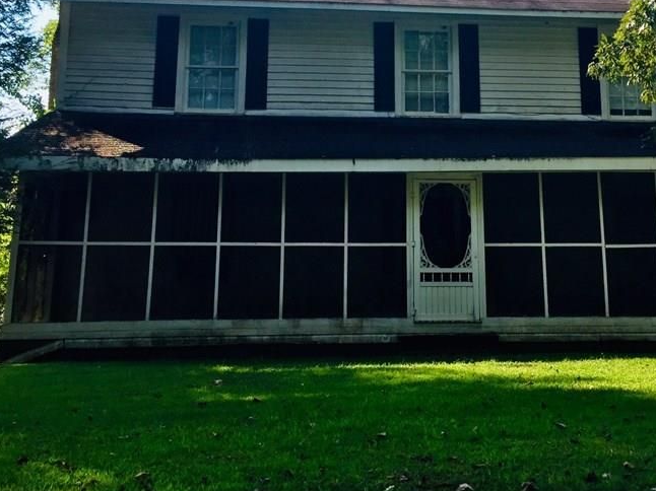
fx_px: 871
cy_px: 158
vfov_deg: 31.2
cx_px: 434
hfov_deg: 40.8
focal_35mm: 46
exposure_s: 1/1799
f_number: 2.2
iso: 32
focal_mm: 4.15
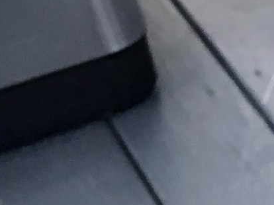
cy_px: -245
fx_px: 1645
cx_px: 821
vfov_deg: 6.8
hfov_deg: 8.1
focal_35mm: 208
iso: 20
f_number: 1.8
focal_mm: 3.99
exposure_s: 1/607
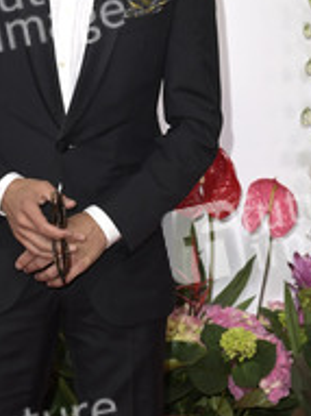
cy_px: 124
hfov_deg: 9.4
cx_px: 76
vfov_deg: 12.6
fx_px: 1883
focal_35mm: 157
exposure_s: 1/250
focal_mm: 78
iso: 640
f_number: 6.3
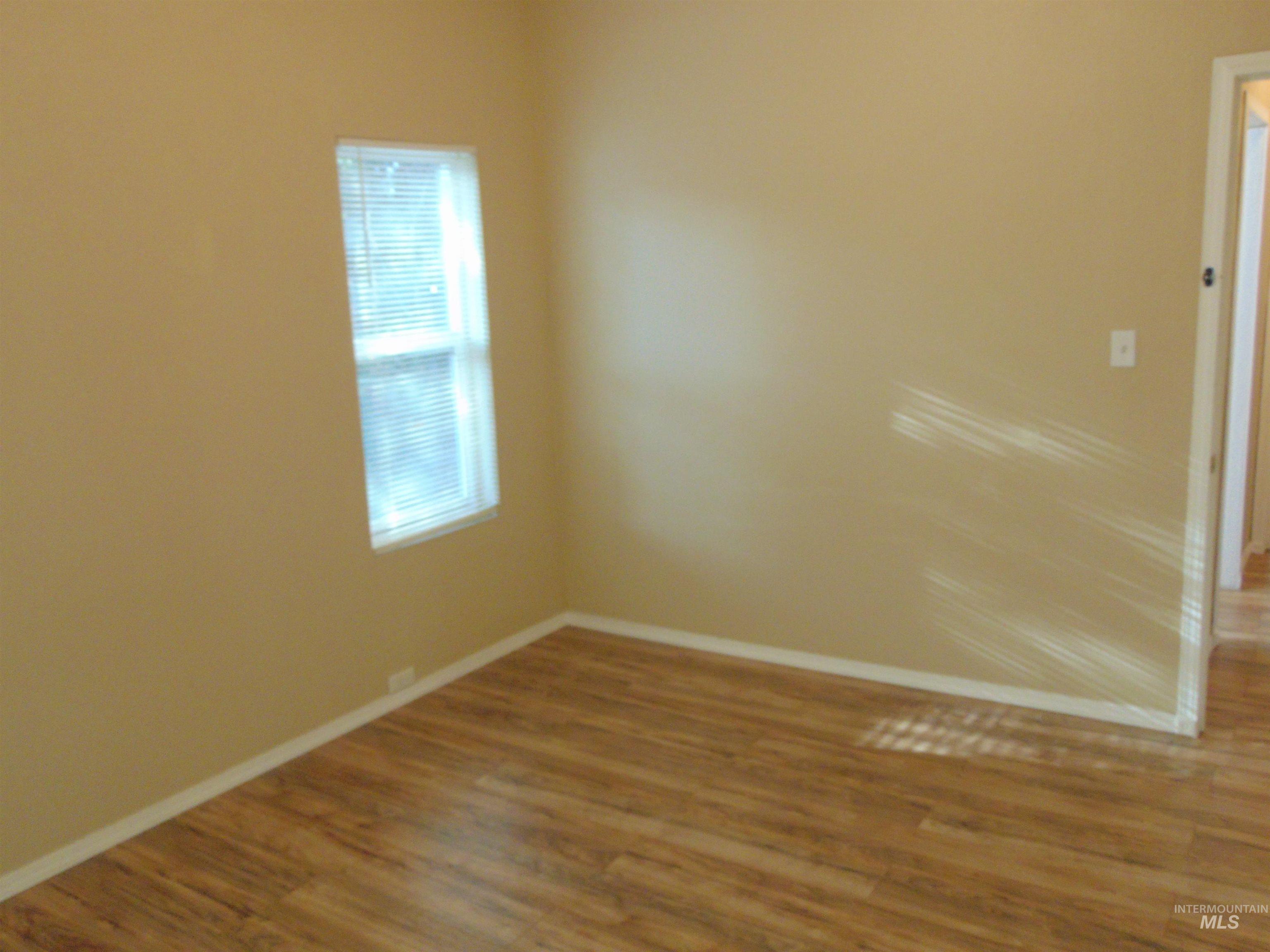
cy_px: 476
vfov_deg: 46.8
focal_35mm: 30
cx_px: 635
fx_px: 1101
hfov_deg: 60.0
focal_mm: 5.4
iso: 250
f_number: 3.1
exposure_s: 1/30
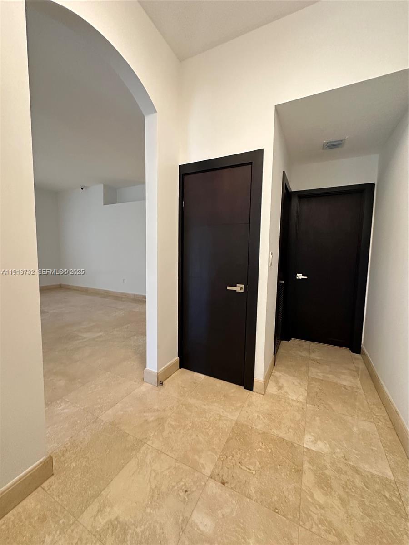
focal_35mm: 14
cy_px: 272
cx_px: 204
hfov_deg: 85.7
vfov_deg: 102.1
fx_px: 221
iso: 640
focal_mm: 2.22
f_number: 2.2
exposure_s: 1/60
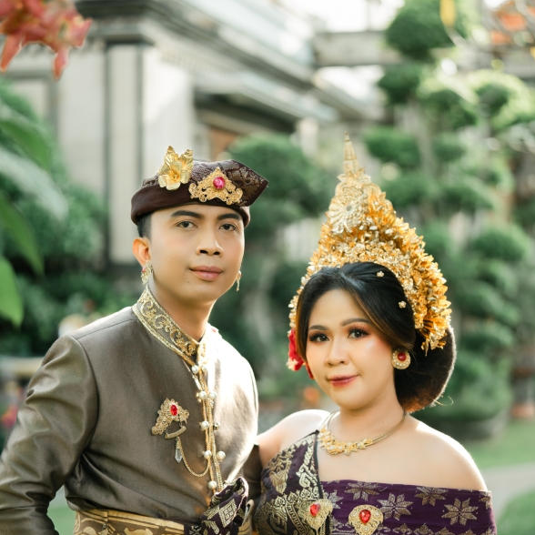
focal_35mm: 78
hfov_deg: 22.2
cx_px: 247
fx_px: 1364
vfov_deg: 22.0
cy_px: 389
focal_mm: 50
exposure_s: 1/1600
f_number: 1.4
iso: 250
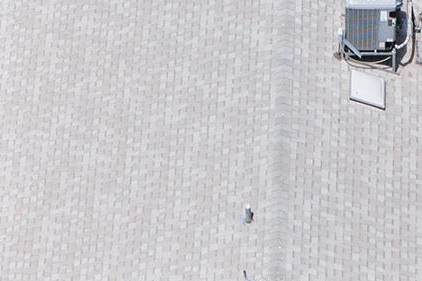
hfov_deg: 11.4
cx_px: 340
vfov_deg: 6.8
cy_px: 868
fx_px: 2097
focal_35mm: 179
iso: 100
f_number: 5.6
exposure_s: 1/500
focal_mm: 10.26
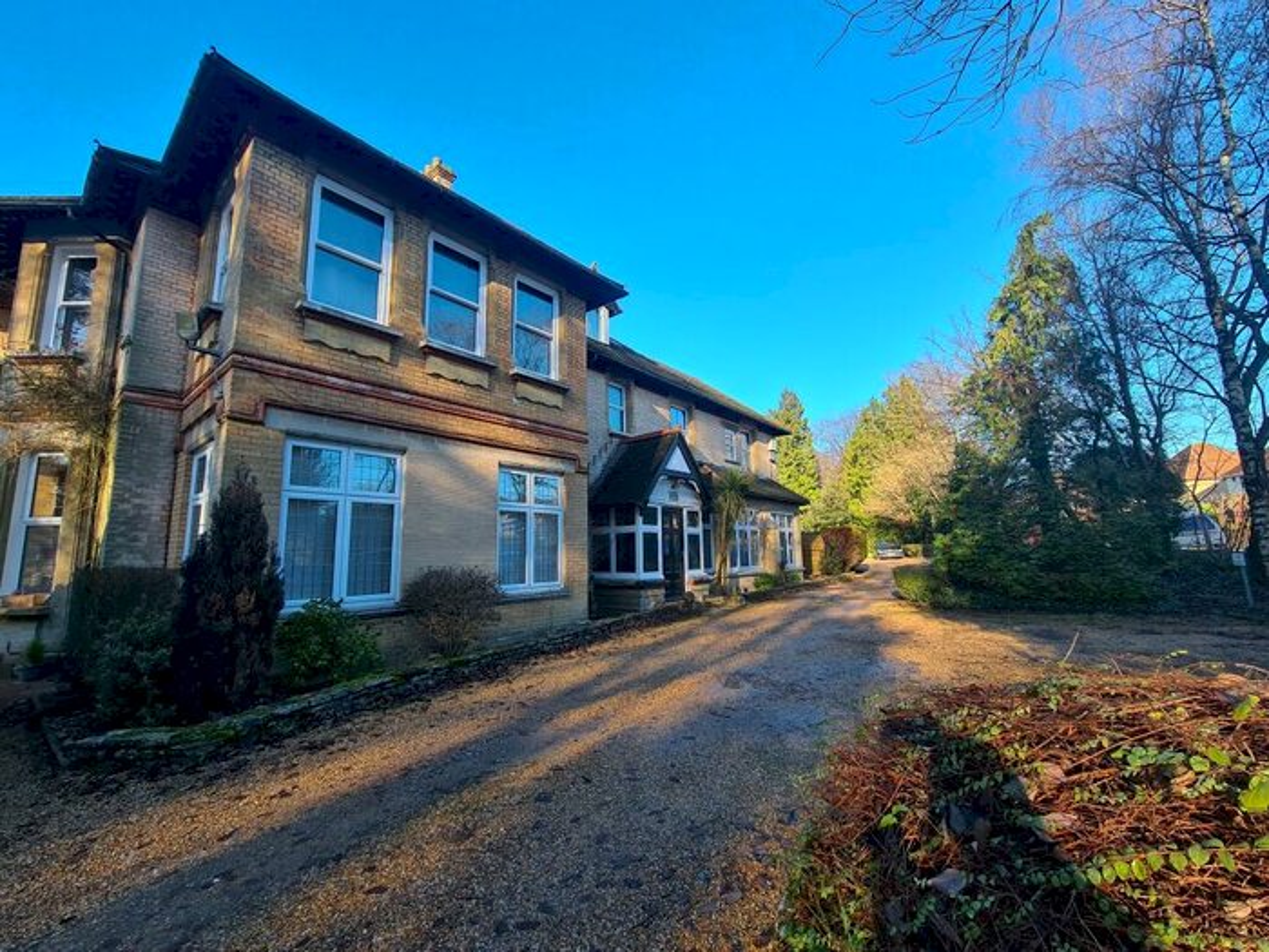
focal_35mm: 13
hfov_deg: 106.2
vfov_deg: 89.9
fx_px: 477
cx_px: 634
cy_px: 476
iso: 50
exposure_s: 1/380
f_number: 2.2
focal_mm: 2.2
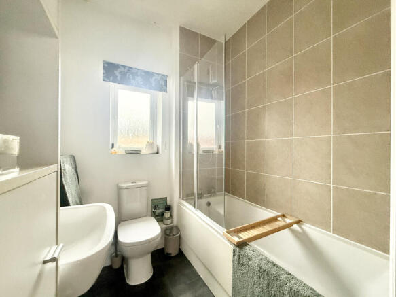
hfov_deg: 102.1
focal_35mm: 14
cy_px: 148
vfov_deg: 85.7
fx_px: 160
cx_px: 198
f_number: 2.2
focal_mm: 2.22
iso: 320
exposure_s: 1/100
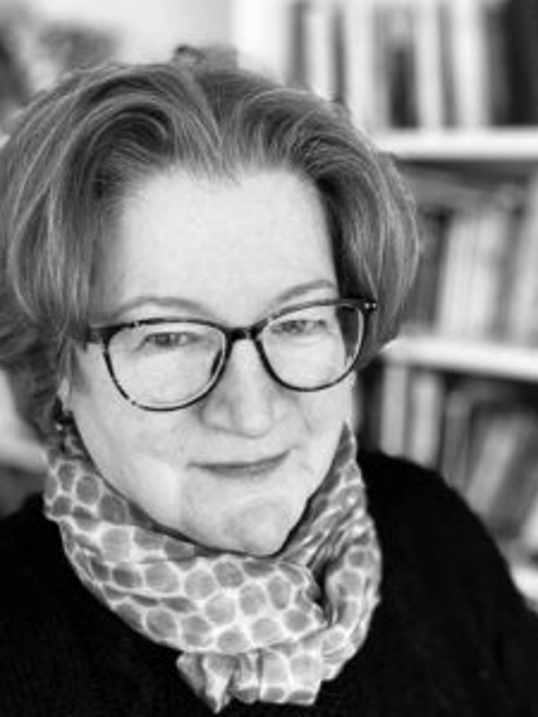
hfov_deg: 40.7
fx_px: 725
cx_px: 252
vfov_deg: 52.6
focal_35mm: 35
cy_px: 351
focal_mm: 2.69
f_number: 1.9
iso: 80
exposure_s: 1/77
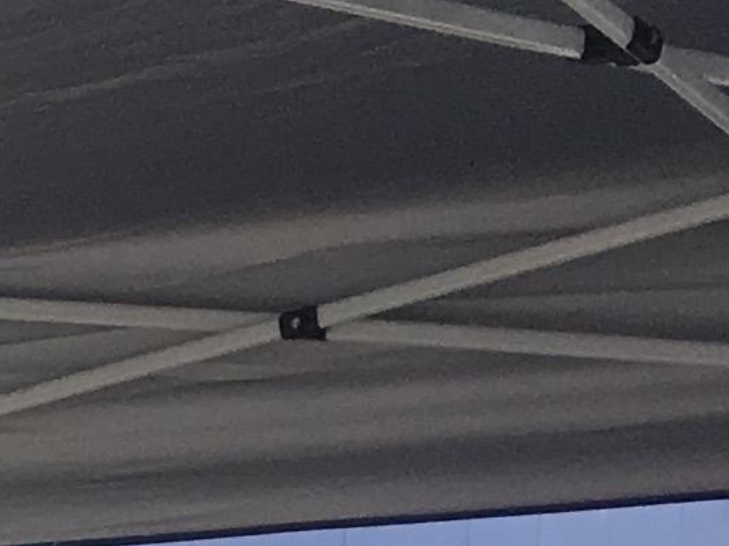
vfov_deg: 6.2
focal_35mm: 217
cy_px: 1743
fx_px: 4569
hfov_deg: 8.1
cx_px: -1232
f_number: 2.2
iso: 25
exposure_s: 1/1115
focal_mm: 4.15
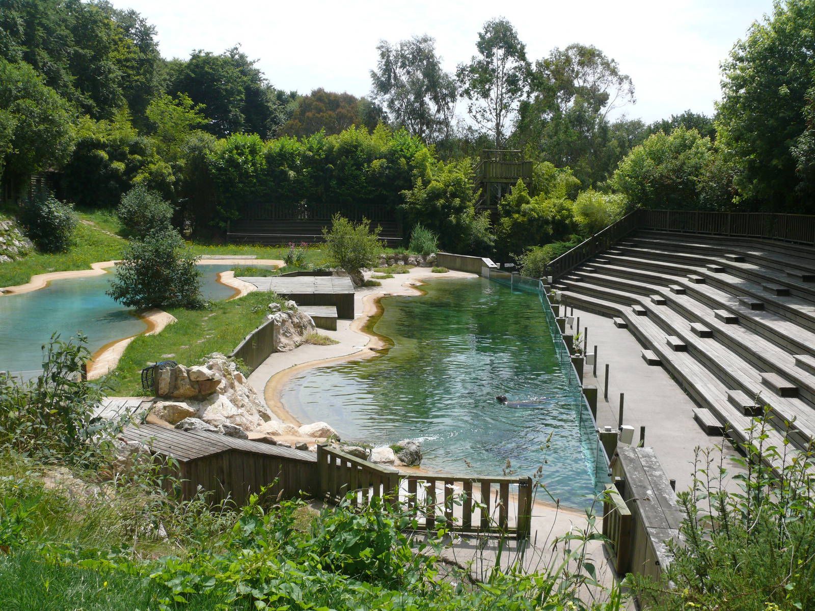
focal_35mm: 35
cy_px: 306
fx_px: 824
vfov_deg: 40.7
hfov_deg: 52.6
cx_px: 408
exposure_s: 1/500
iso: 100
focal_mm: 7.4
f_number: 5.6
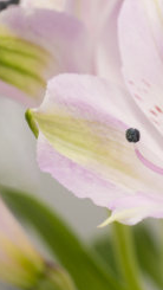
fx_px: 2111
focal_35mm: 275
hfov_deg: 4.4
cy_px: 89
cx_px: 80
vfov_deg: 7.8
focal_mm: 105
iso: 200
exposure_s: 1/160
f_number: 6.3
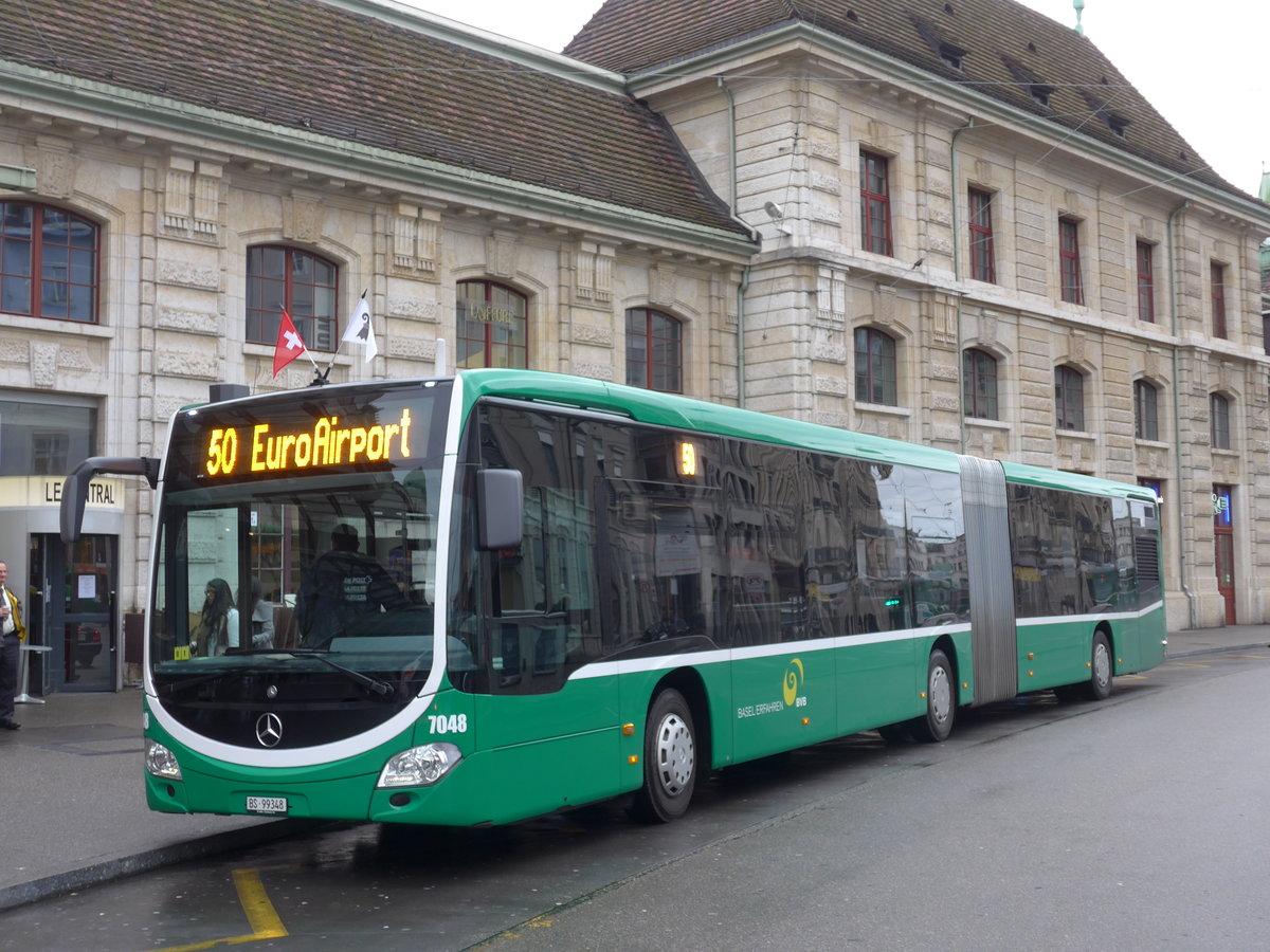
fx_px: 1614
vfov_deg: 32.9
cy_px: 476
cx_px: 635
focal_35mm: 44
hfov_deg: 42.9
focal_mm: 9
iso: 100
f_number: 2.8
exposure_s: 1/60
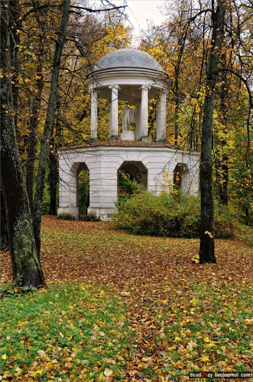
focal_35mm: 48
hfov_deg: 28.0
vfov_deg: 41.2
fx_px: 508
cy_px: 191
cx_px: 126
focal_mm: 32
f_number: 6.3
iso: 250
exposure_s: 1/100
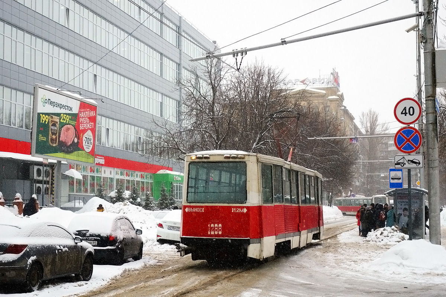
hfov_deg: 33.9
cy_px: 148
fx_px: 731
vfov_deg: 23.0
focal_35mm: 59
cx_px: 223
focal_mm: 22.01
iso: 500
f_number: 3.5
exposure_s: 1/500
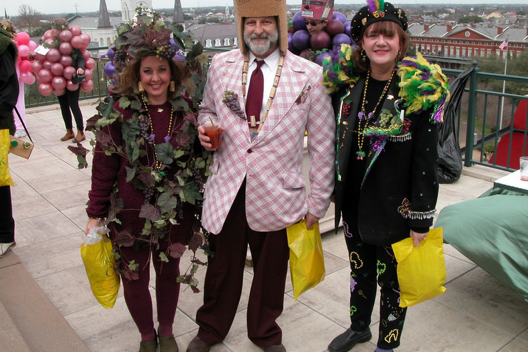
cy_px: 155
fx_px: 528
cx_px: 267
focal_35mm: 36
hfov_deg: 53.1
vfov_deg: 36.8
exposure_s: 1/201
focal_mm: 8.9
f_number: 5.6
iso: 100
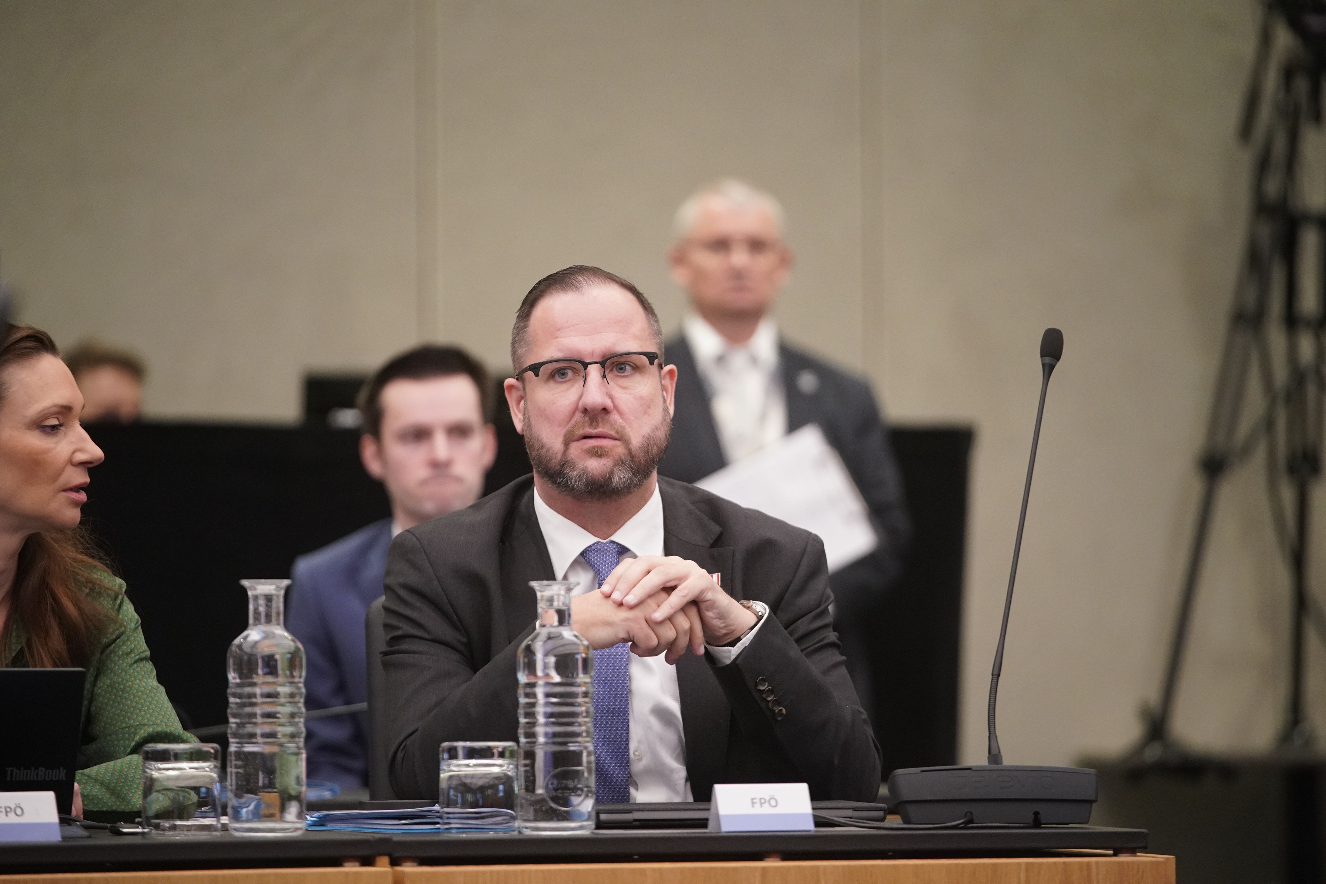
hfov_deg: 10.2
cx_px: 662
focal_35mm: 201
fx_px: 7403
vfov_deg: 6.8
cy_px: 440
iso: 4000
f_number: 2.8
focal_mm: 200
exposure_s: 1/400
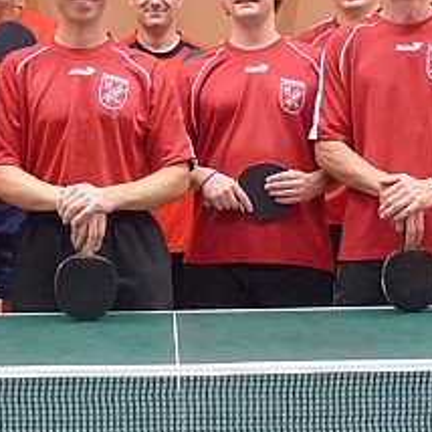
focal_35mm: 82
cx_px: 186
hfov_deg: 21.1
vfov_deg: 21.1
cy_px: 190
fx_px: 1158
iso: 320
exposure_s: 1/30
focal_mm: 5.5
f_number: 2.8
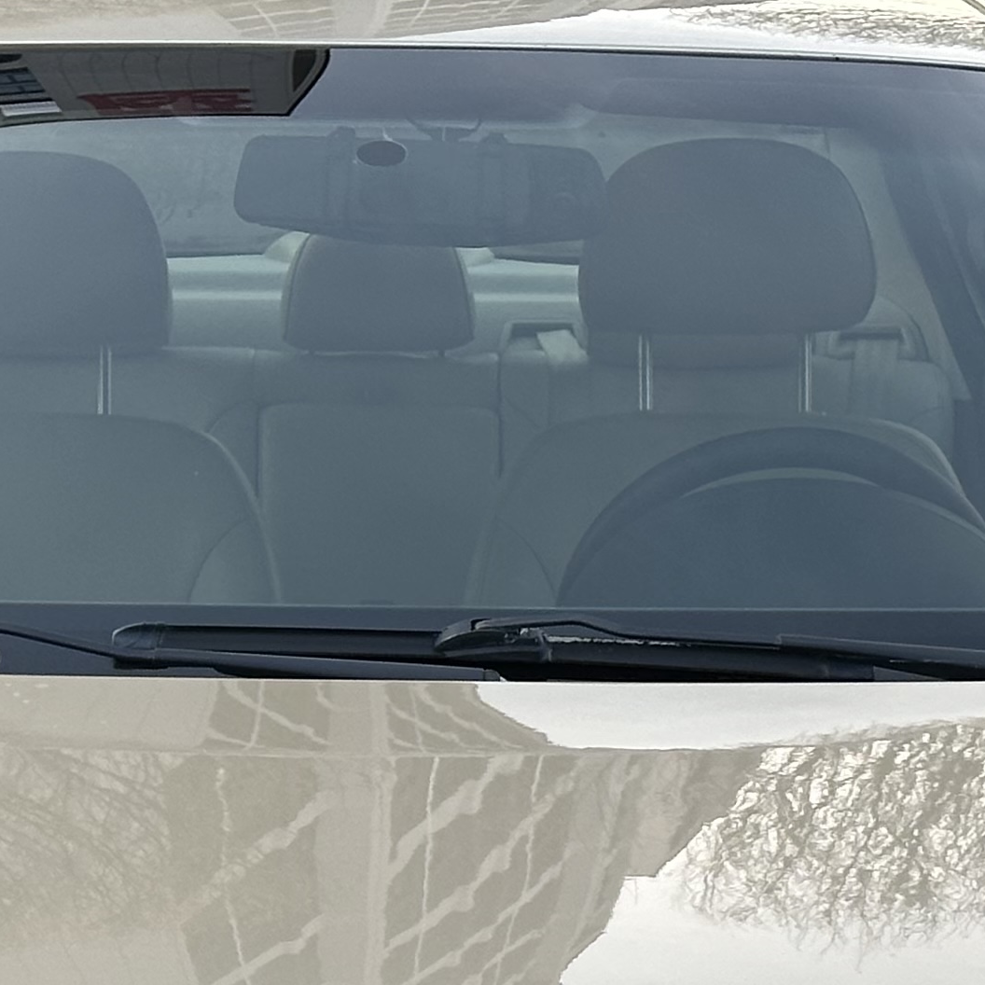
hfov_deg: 10.8
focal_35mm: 162
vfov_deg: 10.6
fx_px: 5215
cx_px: 385
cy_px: 1157
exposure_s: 1/473
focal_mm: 6.86
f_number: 1.78
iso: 64
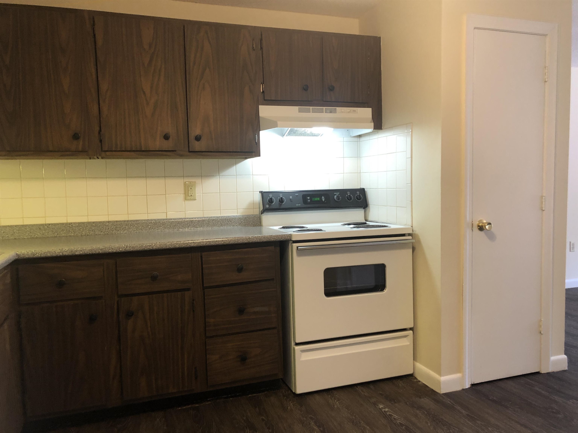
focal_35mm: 28
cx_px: 289
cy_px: 216
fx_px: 468
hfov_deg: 63.4
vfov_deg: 49.7
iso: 40
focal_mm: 4
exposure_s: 1/15
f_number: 1.8
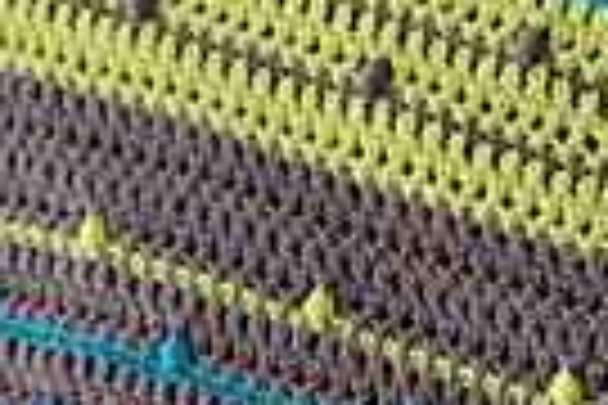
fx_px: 6316
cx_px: 752
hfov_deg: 5.5
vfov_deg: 3.7
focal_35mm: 374
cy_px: 452
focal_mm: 52.4
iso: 6400
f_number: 4
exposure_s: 1/100
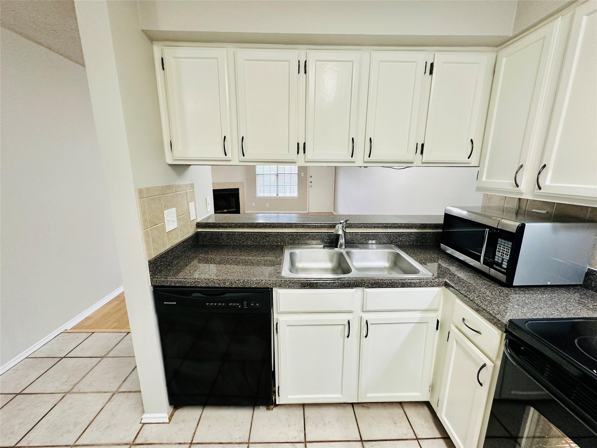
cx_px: 298
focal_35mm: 14
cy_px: 224
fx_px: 241
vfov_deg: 85.7
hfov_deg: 102.1
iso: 160
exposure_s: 1/60
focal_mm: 2.22
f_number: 2.2
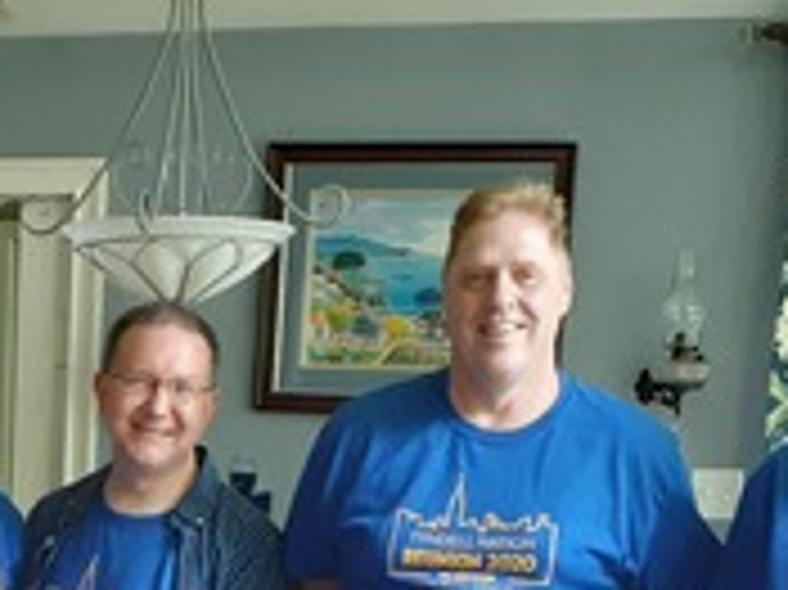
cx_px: 45
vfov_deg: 12.8
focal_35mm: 111
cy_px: 793
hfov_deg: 17.4
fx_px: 2525
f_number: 1.9
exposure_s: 1/60
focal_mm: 3.6
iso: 200
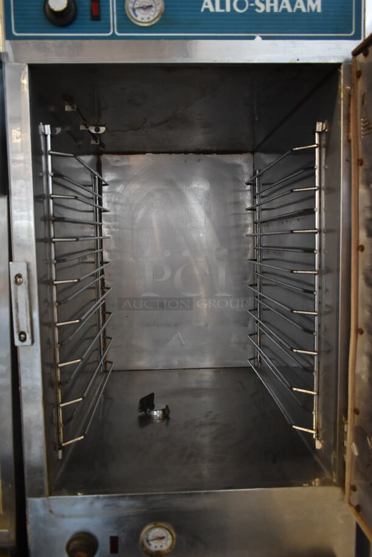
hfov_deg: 48.0
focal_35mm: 27
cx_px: 186
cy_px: 278
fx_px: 418
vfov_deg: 67.3
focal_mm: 18
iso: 1250
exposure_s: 1/30
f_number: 3.5
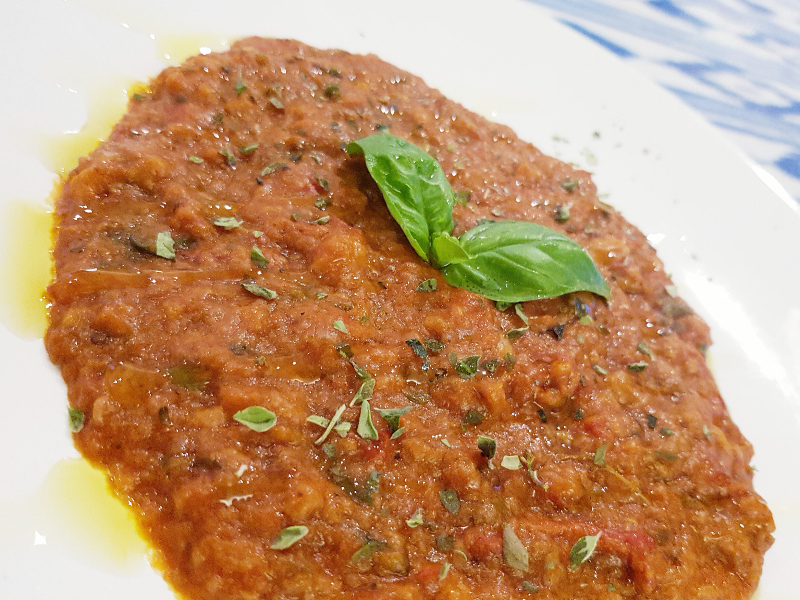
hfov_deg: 65.3
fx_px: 624
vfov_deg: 51.3
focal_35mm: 27
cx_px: 401
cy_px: 311
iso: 200
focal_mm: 4.2
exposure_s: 1/14
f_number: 1.7
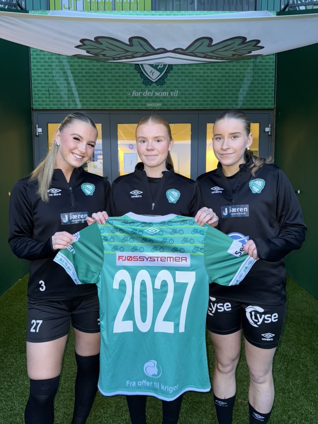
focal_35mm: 24
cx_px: 159
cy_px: 212
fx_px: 294
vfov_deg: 71.6
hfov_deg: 56.8
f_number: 1.78
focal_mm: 6.76
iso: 80
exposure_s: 1/17
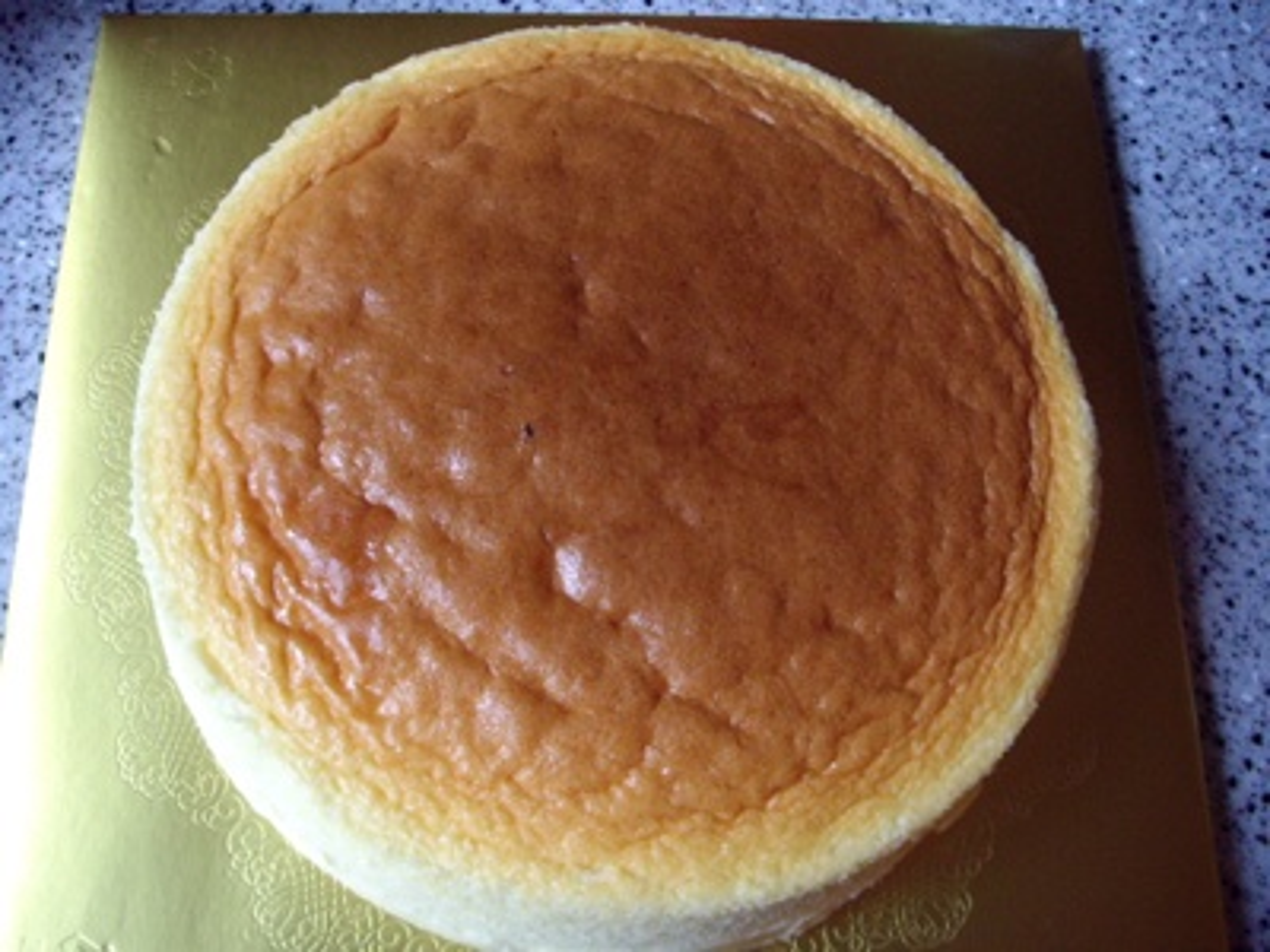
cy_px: 476
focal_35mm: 38
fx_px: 1394
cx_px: 635
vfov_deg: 37.7
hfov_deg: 49.0
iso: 200
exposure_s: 1/40
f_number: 2.7
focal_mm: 6.2
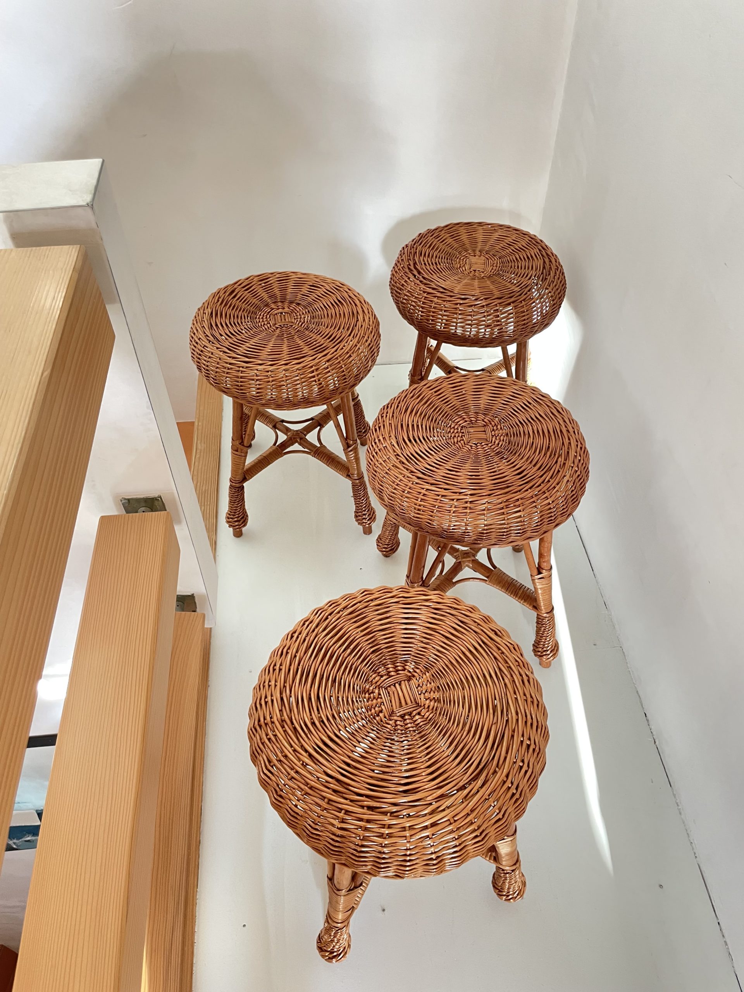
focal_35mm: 26
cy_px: 496
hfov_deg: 53.1
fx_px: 745
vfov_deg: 67.3
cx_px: 372
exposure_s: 1/60
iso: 160
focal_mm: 4.2
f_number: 1.6
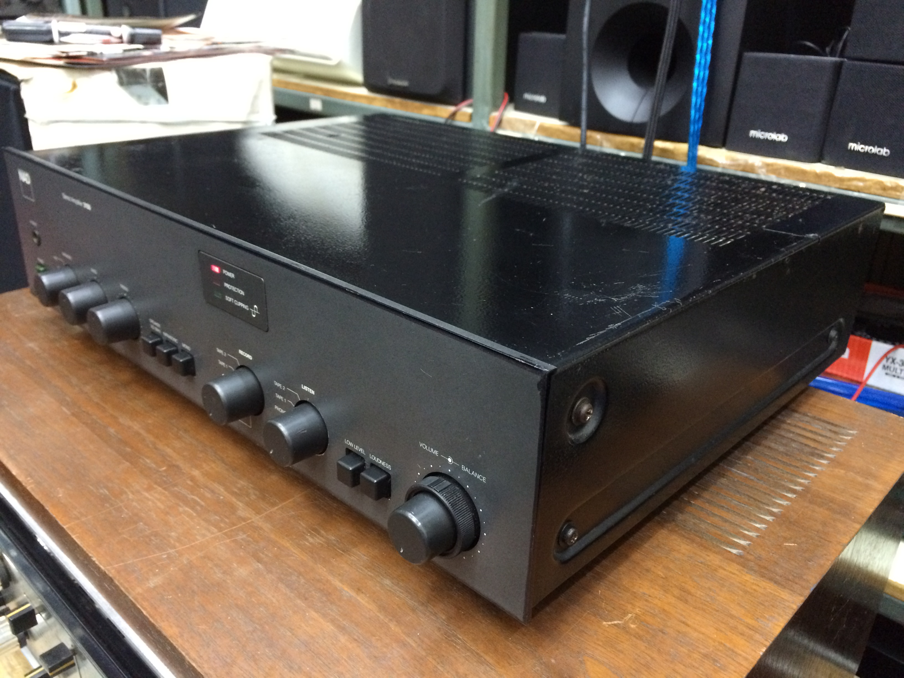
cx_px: 452
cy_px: 339
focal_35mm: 29
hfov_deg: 61.7
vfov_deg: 48.2
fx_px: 757
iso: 320
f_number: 2.2
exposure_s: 1/25
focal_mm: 4.15
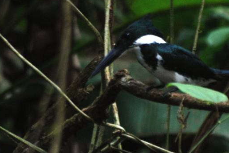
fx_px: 8881
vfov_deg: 1.0
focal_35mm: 1395
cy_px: 57
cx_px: 136
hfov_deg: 1.5
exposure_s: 1/160
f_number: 5.6
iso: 400
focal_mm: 300
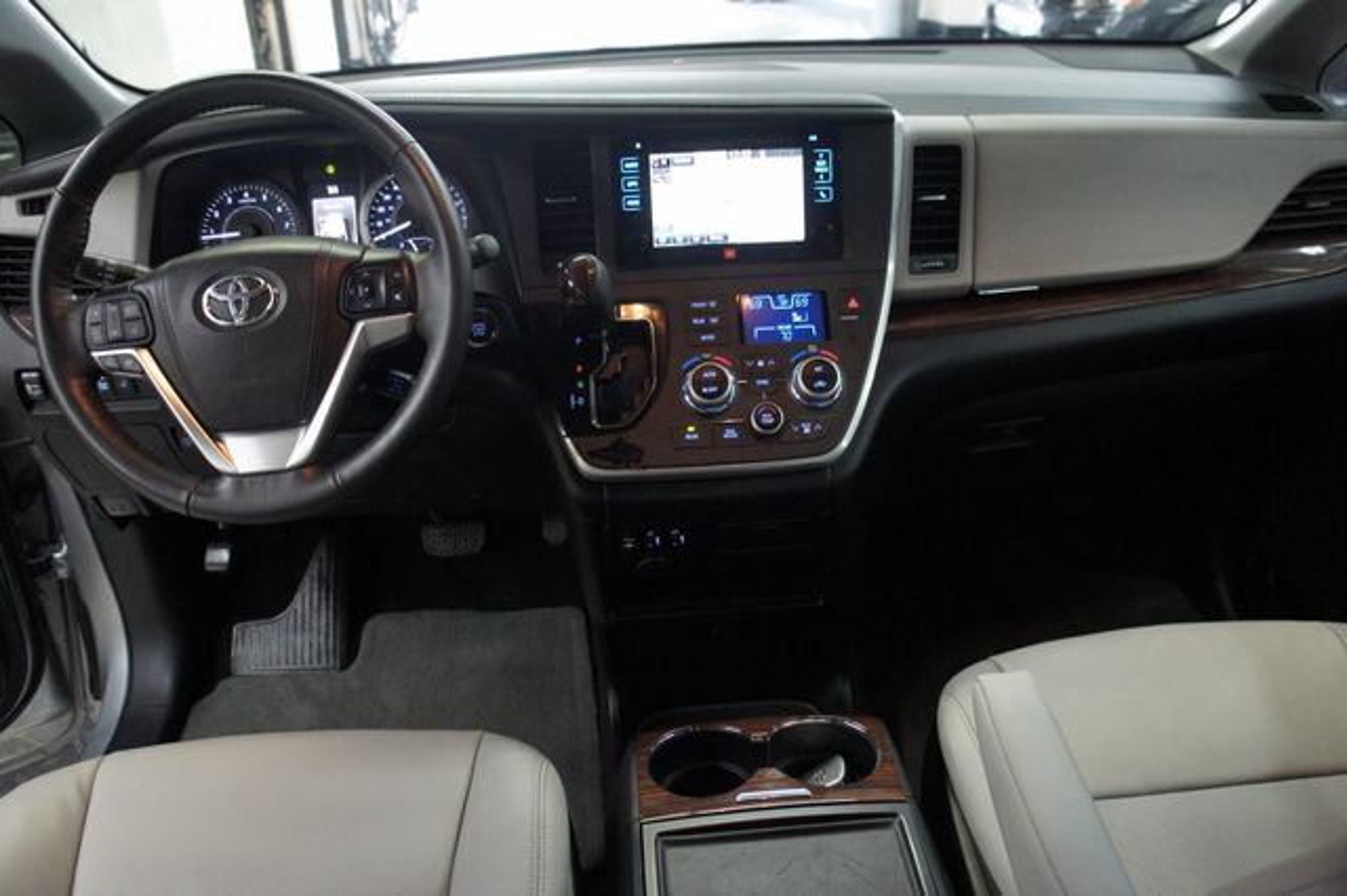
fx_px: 1010
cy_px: 448
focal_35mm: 27
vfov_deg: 47.9
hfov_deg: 67.4
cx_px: 674
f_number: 3.5
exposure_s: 1/60
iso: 1600
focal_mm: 18
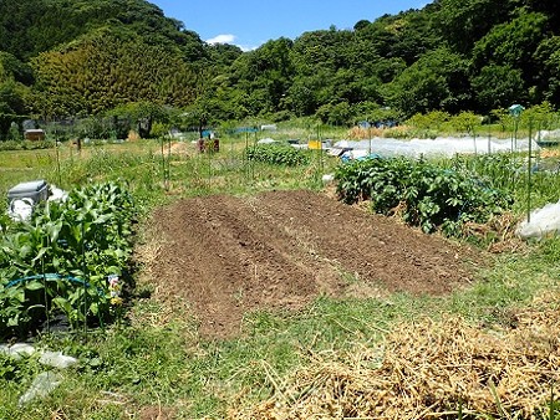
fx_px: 405
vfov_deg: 54.9
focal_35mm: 25
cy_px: 210
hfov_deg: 69.4
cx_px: 280
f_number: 8
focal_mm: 4.5
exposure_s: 1/160
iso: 100
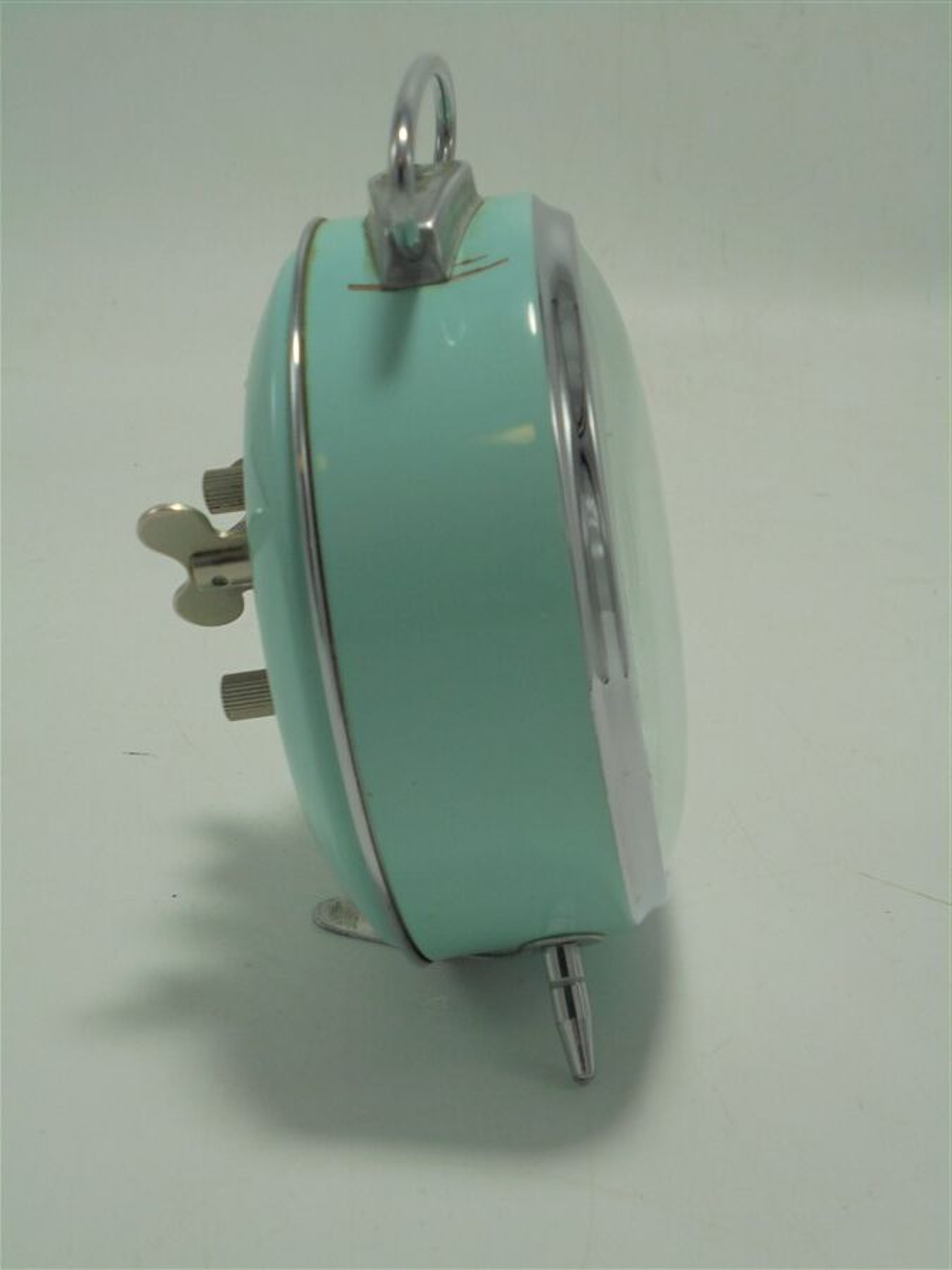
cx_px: 476
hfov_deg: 26.1
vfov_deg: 34.3
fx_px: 2053
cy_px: 635
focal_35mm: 56
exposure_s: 1/80
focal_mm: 10.1
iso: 100
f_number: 5.2
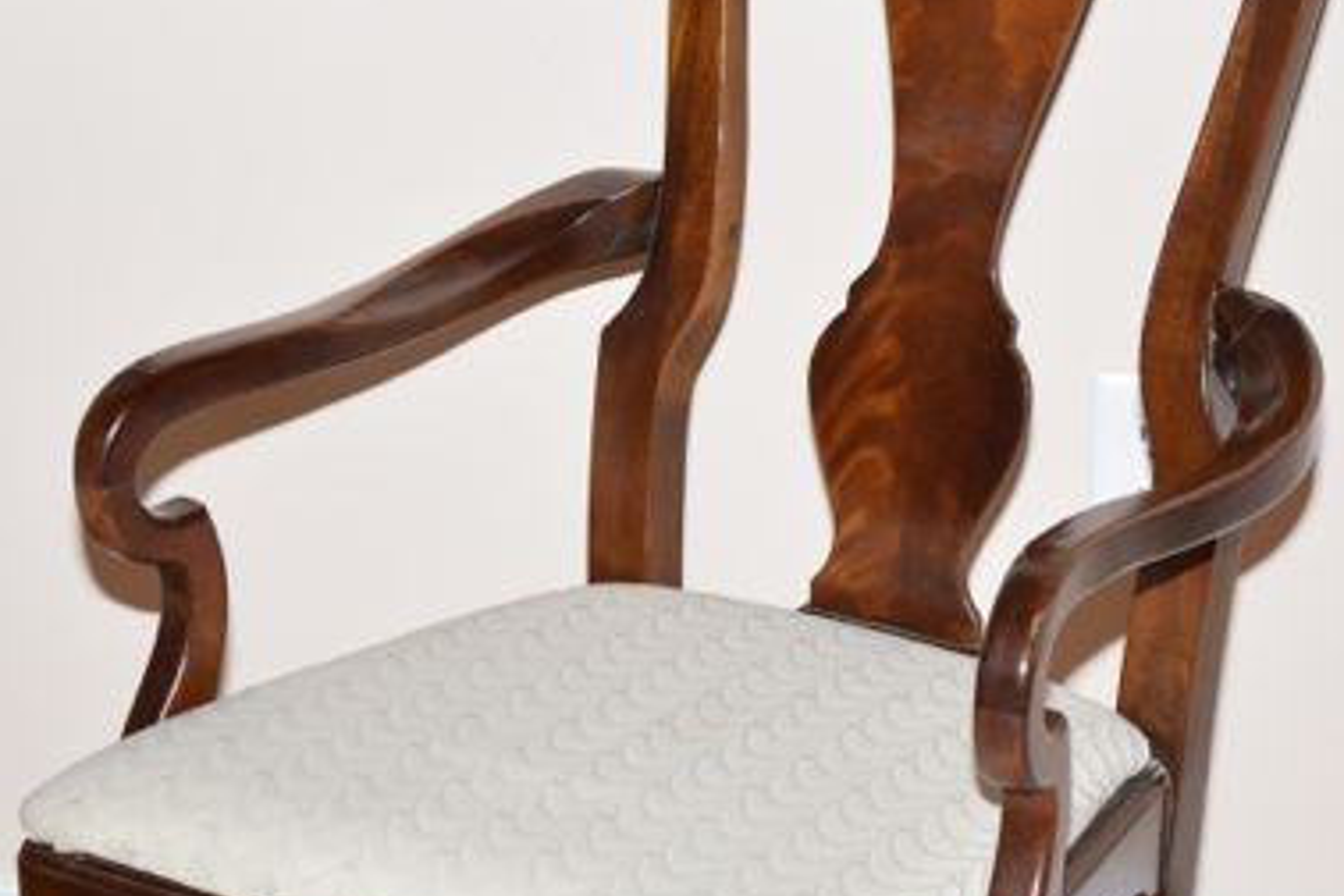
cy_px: 624
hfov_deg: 14.7
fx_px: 5221
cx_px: 786
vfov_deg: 9.8
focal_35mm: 140
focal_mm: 55
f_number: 5.6
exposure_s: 1/125
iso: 800
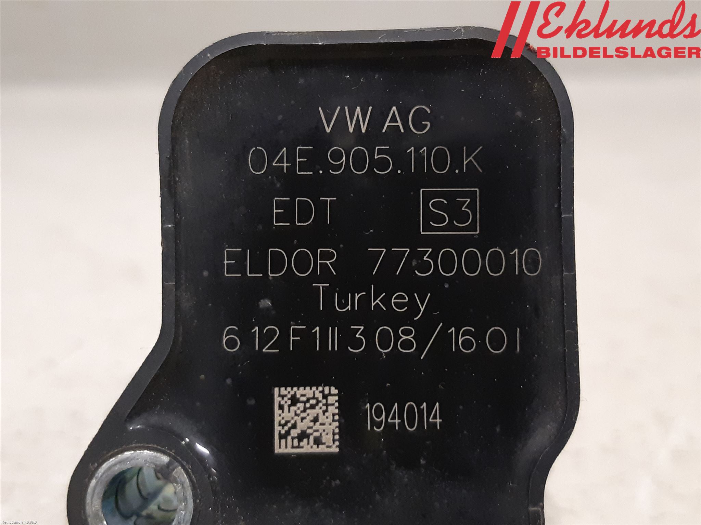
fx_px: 527
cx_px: 350
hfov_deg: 67.3
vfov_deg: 53.1
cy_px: 262
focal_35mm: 26
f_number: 1.7
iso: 320
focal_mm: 3.93
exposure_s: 1/50
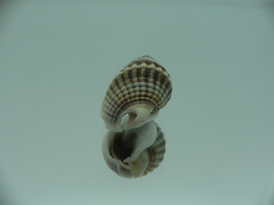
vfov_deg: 40.7
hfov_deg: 52.6
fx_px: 277
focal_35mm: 35
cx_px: 137
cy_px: 102
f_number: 2.8
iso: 80
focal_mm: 4.6
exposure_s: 1/80
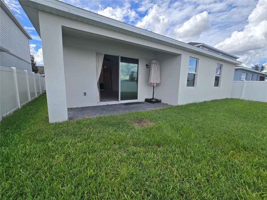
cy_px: 100
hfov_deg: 106.2
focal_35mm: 13
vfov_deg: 89.9
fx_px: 100
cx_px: 134
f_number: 2.2
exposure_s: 1/1962
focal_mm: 2.2
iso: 50
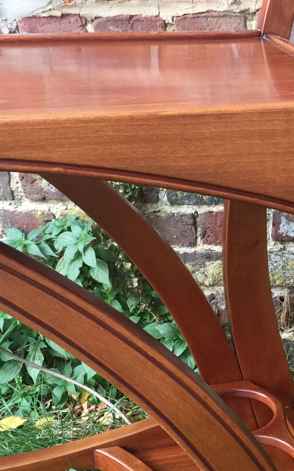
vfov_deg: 34.4
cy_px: 292
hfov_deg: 21.5
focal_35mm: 59
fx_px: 756
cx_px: 269
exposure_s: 1/33
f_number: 2.2
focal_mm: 4.15
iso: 50
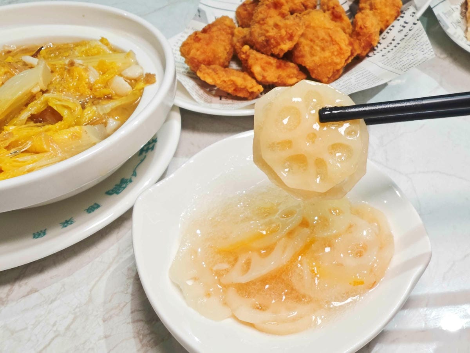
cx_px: 235
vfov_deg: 46.8
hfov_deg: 60.0
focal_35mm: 30
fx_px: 407
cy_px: 176
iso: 64
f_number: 1.8
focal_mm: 2.03
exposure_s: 1/120
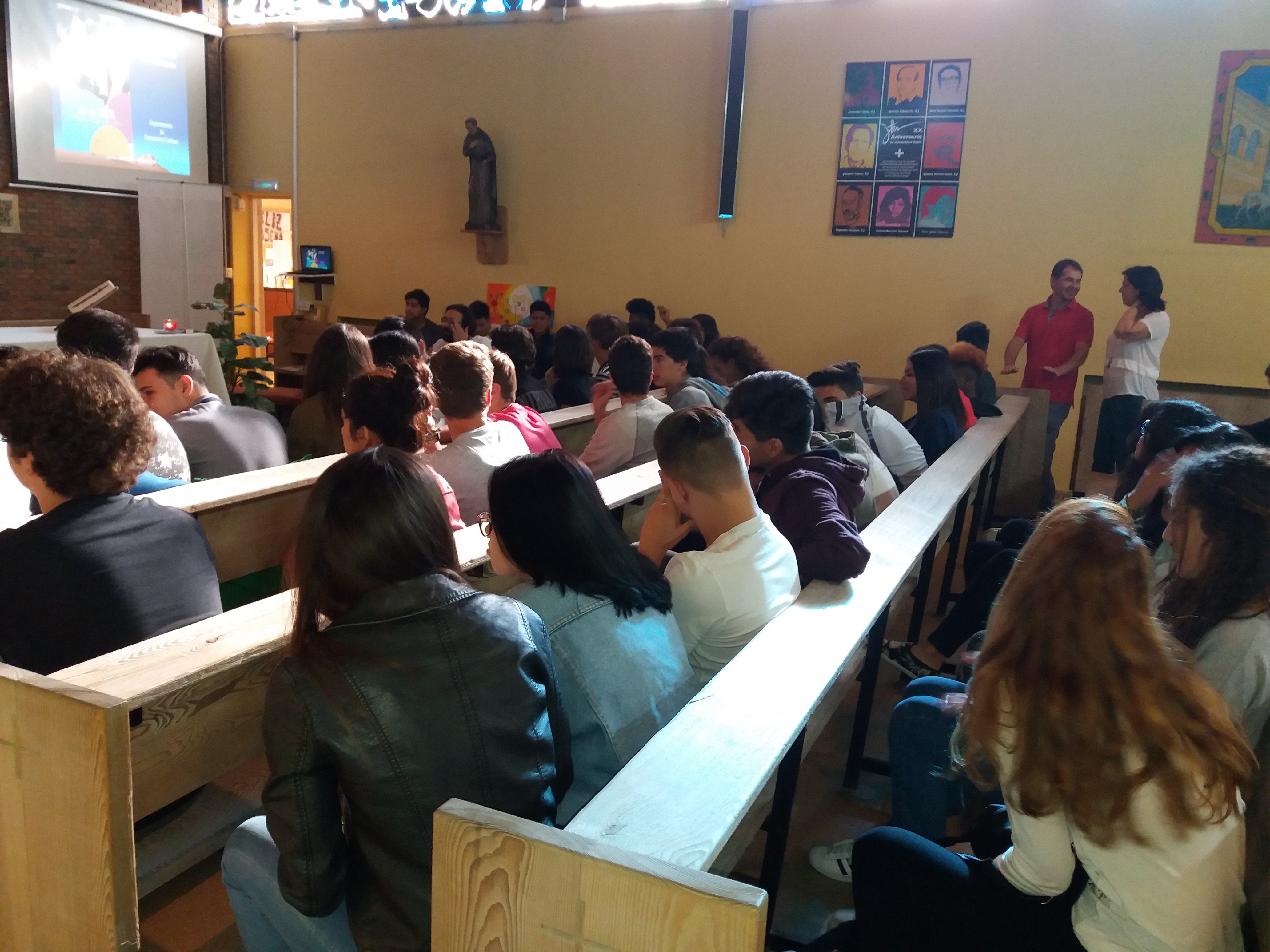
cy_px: 476
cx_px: 635
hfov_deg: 63.4
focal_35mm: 28
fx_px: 1027
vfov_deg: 49.7
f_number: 1.9
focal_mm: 3.7
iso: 160
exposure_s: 1/23
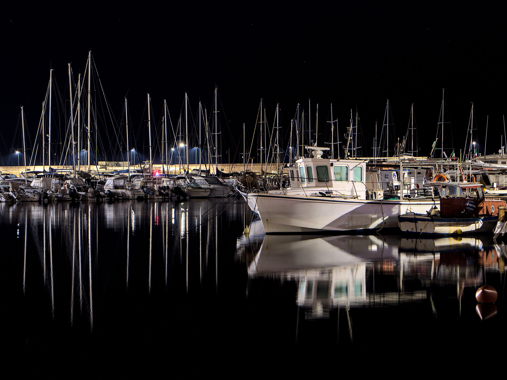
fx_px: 966
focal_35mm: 66
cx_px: 254
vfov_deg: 22.2
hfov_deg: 29.4
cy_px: 190
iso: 200
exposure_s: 3.2
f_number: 3.8
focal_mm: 32
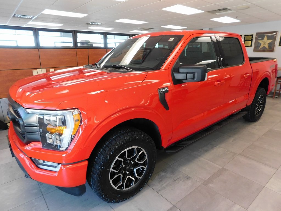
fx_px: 187
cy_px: 106
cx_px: 140
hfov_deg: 73.9
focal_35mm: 23
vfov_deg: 58.9
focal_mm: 4
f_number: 3
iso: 280
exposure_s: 1/30
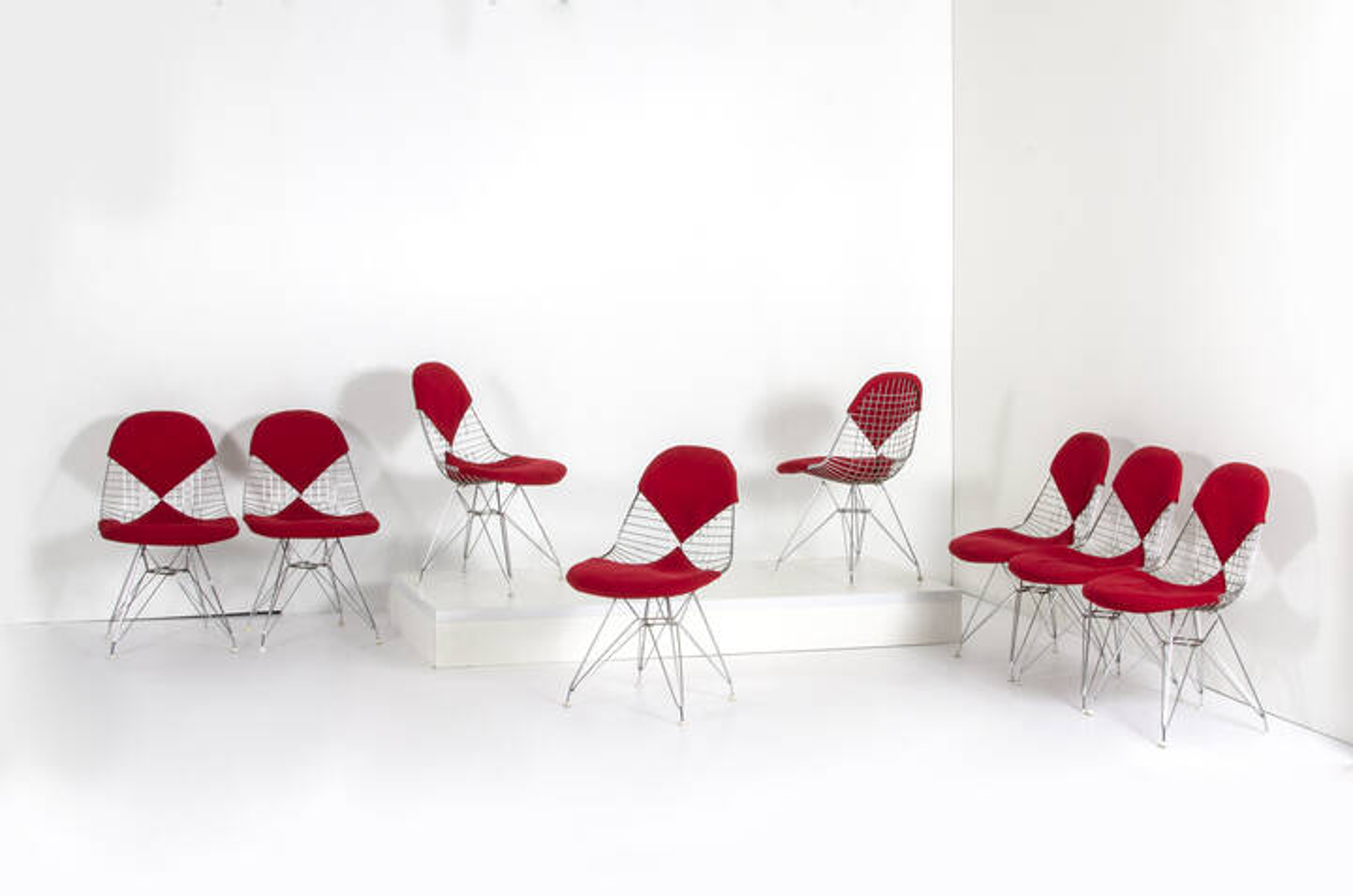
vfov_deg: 25.6
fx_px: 1969
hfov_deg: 37.9
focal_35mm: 52
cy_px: 448
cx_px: 676
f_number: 18
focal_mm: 35
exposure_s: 1/160
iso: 100
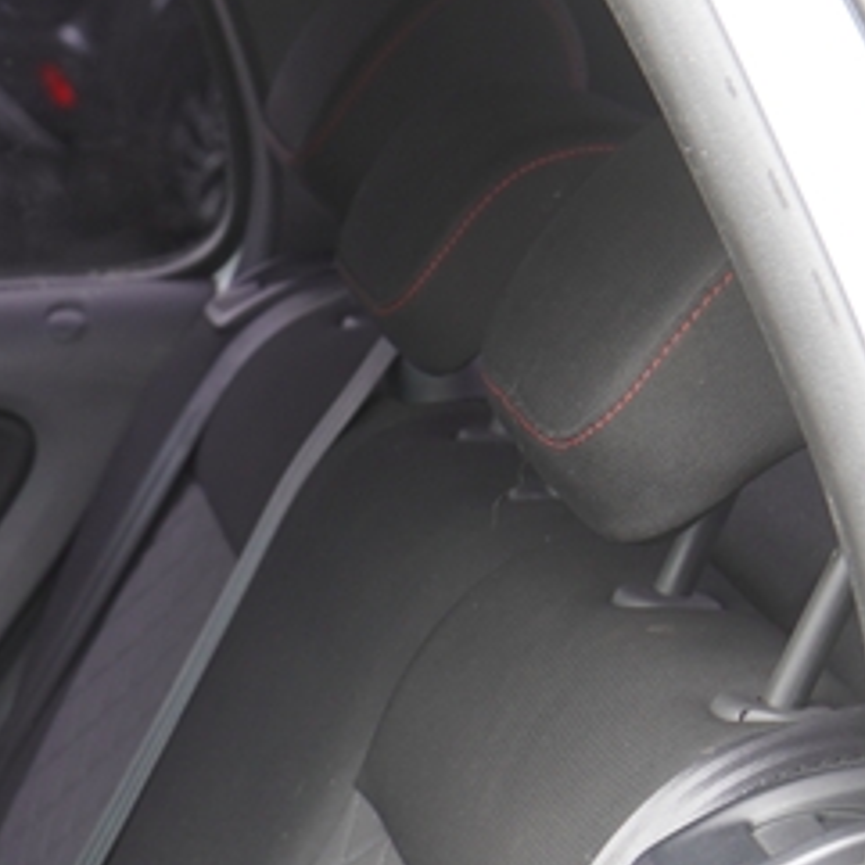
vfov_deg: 14.8
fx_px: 3217
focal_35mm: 114
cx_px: -467
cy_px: 1046
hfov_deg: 14.2
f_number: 4
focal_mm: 21
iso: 125
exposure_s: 1/60
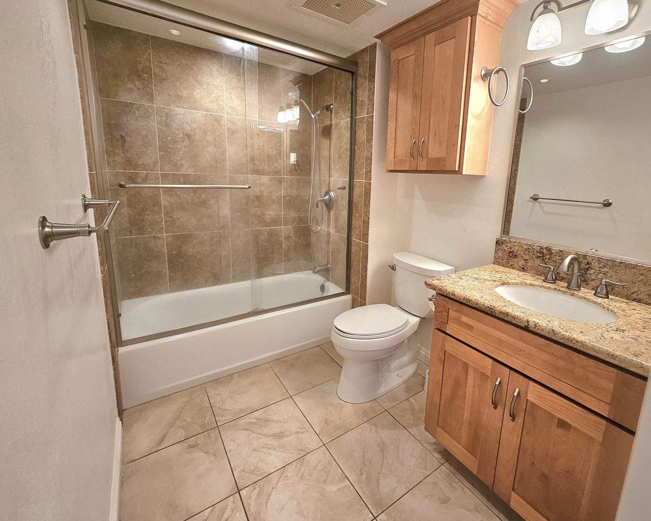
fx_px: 289
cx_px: 365
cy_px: 235
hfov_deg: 96.3
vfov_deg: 83.8
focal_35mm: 15
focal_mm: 1.7
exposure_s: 1/60.2
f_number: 2.2
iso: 160
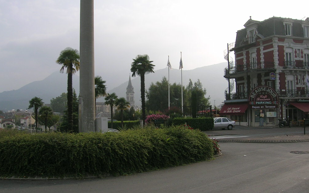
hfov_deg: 51.5
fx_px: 320
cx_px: 152
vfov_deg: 33.6
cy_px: 101
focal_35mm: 38
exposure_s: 1/433
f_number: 4.8
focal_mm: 5.4
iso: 50
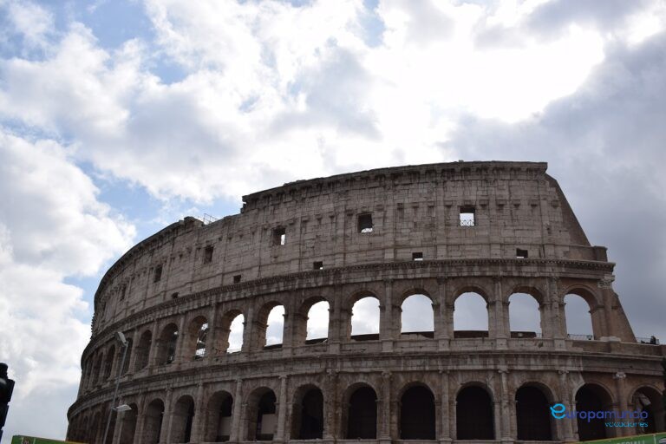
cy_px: 222
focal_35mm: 34
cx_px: 333
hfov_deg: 55.1
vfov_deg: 38.4
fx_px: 638
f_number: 14
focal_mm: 23
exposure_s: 1/400
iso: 200
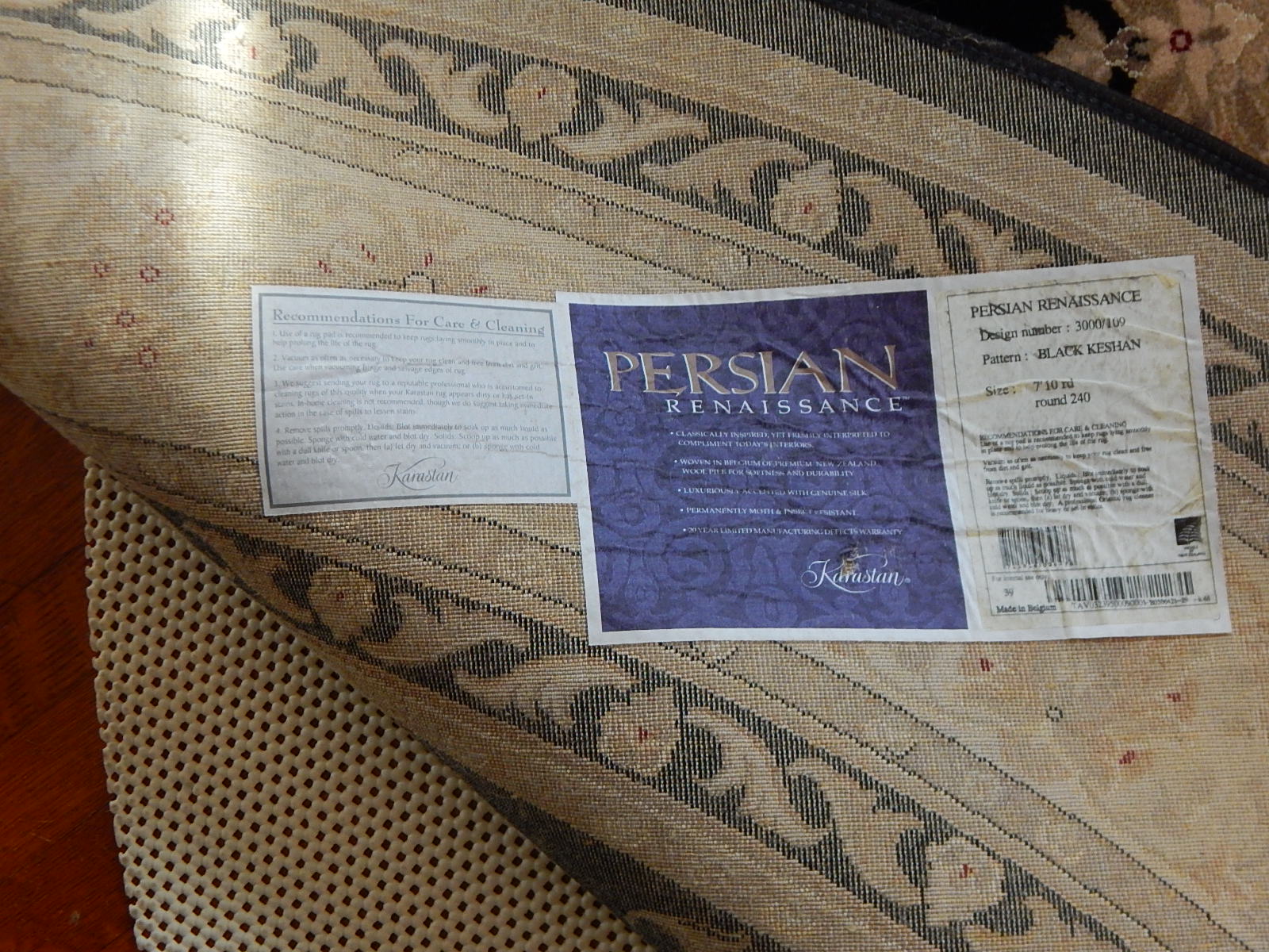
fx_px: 1980
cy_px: 476
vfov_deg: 27.0
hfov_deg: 35.5
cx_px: 634
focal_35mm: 54
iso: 400
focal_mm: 9.7
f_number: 3.8
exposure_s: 1/15
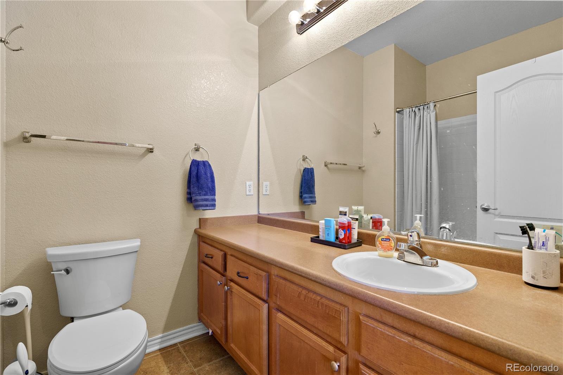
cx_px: 282
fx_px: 250
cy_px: 188
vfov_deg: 73.7
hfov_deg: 96.7
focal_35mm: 16
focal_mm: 16
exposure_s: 1/13
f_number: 9
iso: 500
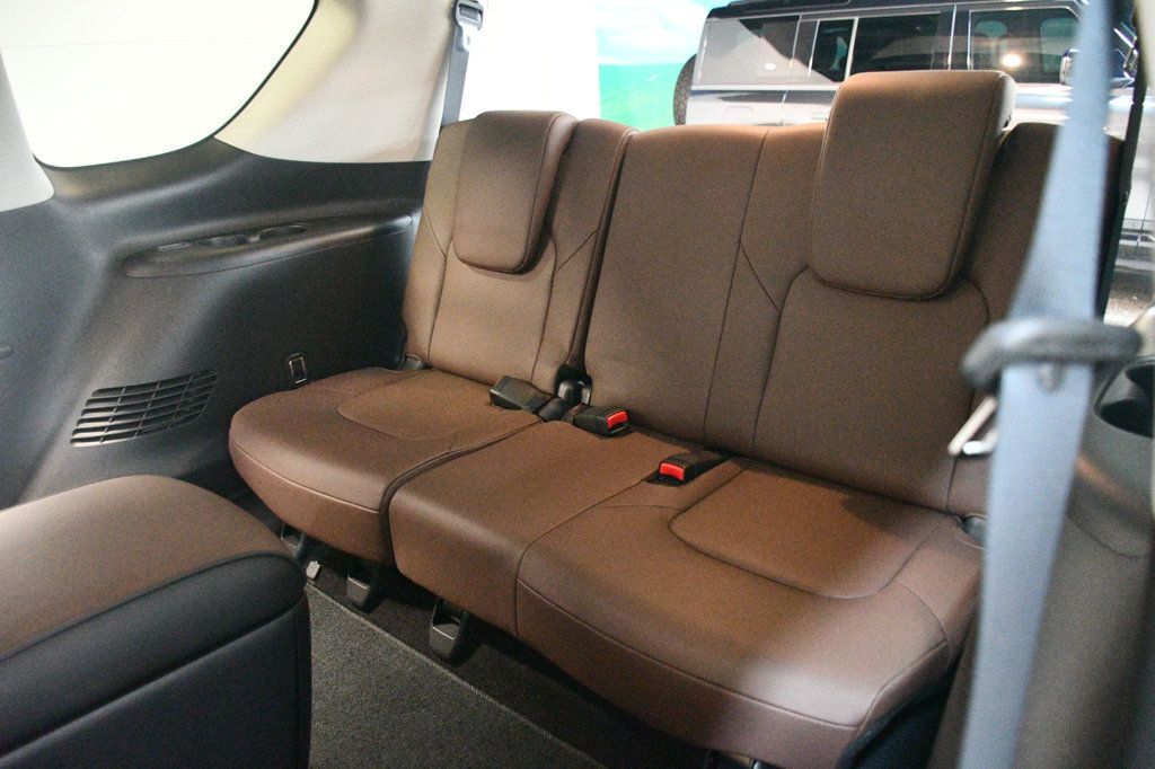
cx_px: 578
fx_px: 866
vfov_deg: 47.9
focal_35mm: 27
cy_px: 384
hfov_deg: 67.4
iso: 12800
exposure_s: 1/50
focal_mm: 18
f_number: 3.5
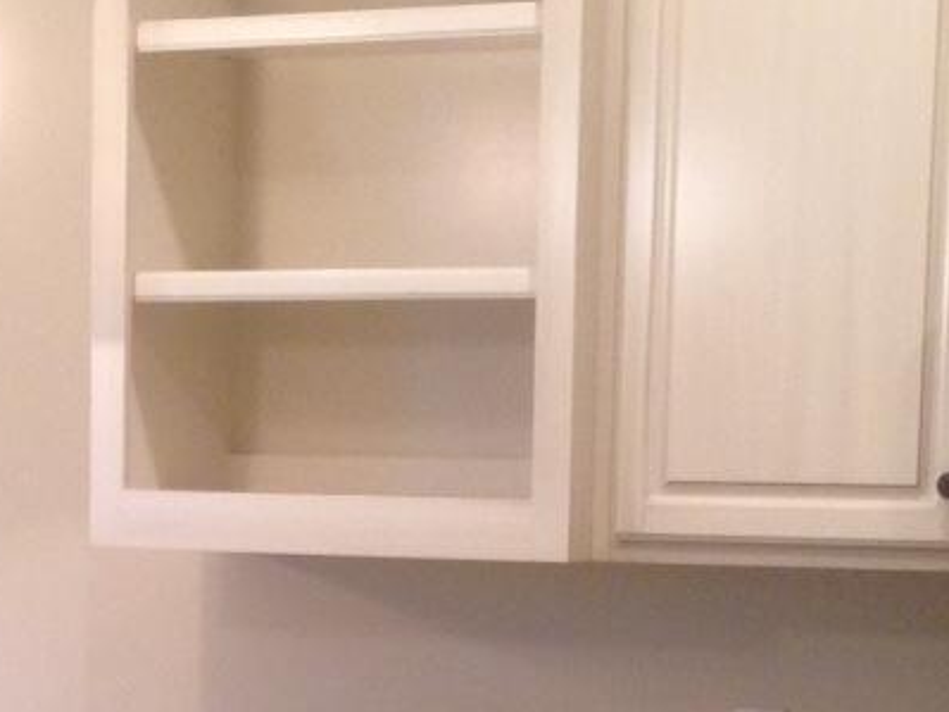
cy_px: 914
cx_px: 193
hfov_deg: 14.5
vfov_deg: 10.7
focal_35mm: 135
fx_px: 3700
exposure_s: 1/20
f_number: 2.4
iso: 100
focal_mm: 4.12
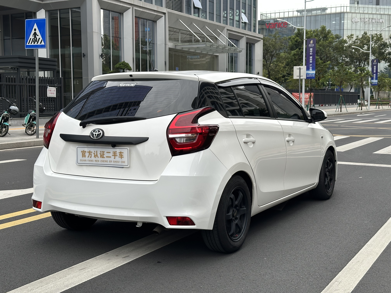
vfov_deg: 30.3
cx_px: 196
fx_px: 542
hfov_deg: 39.7
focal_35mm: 48
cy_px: 146
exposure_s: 1/690
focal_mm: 6.86
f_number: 1.78
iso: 64
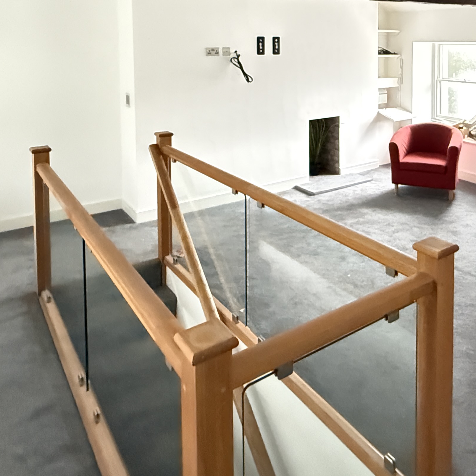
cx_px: 339
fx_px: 482
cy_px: 69
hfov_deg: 51.0
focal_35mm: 31
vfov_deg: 48.3
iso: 1600
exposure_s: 1/48
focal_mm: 2.22
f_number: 2.2
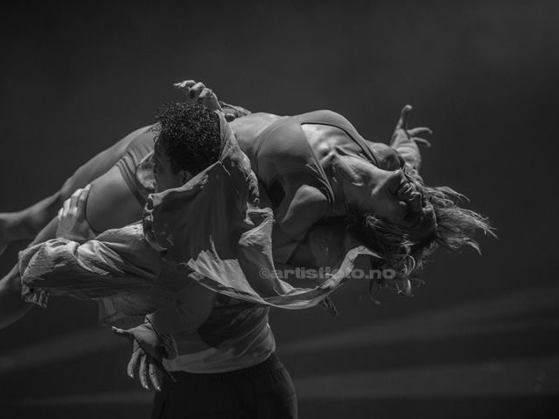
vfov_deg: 4.5
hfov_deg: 6.1
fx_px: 5280
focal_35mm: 327
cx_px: 266
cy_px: 209
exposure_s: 1/1000
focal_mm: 300
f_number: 2.8
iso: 3200
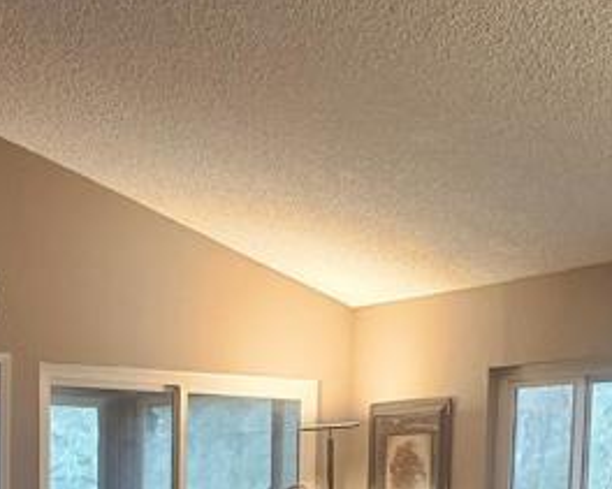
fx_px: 1575
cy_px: 640
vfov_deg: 16.6
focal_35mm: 87
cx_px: 285
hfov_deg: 22.0
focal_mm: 6.3
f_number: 1.7
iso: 1000
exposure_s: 1/120
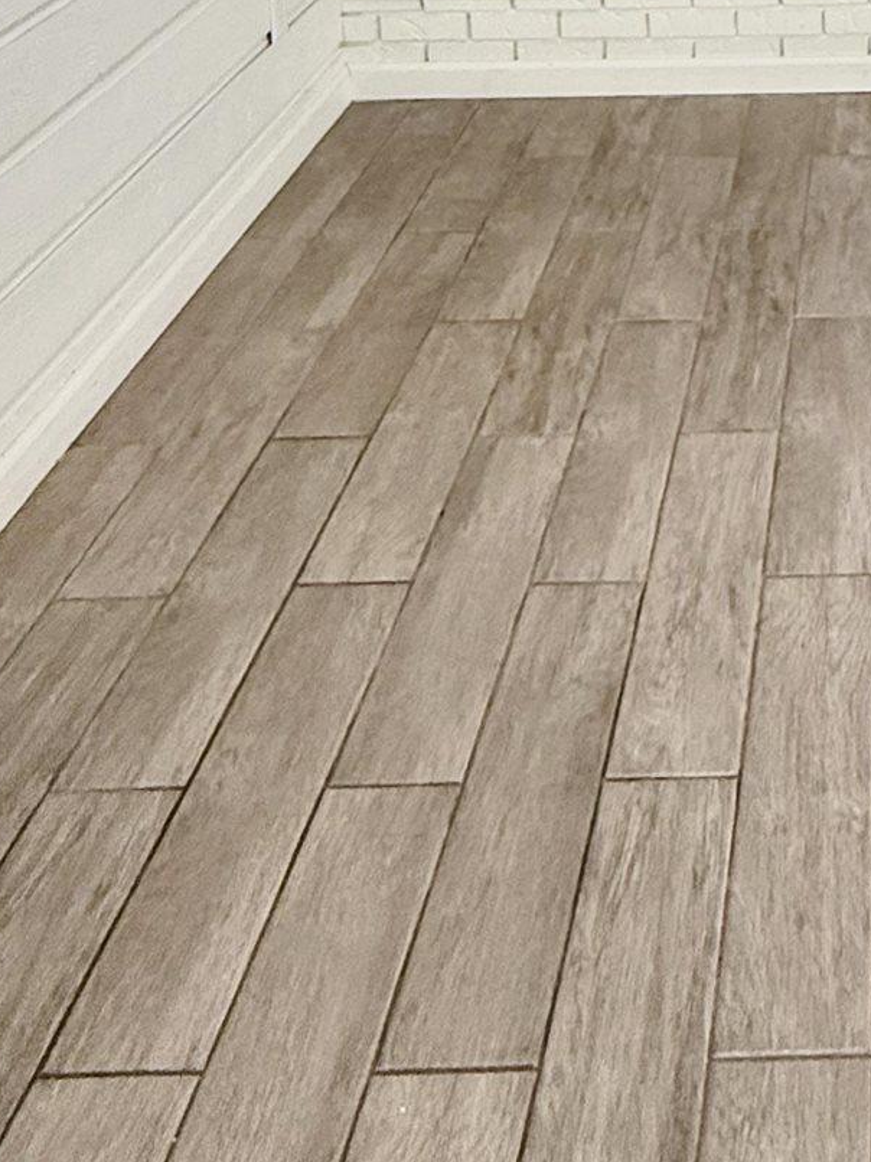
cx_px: 993
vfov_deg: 37.0
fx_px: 1343
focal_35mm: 40
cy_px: -198
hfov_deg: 31.3
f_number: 2.2
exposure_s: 1/120
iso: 160
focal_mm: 2.22
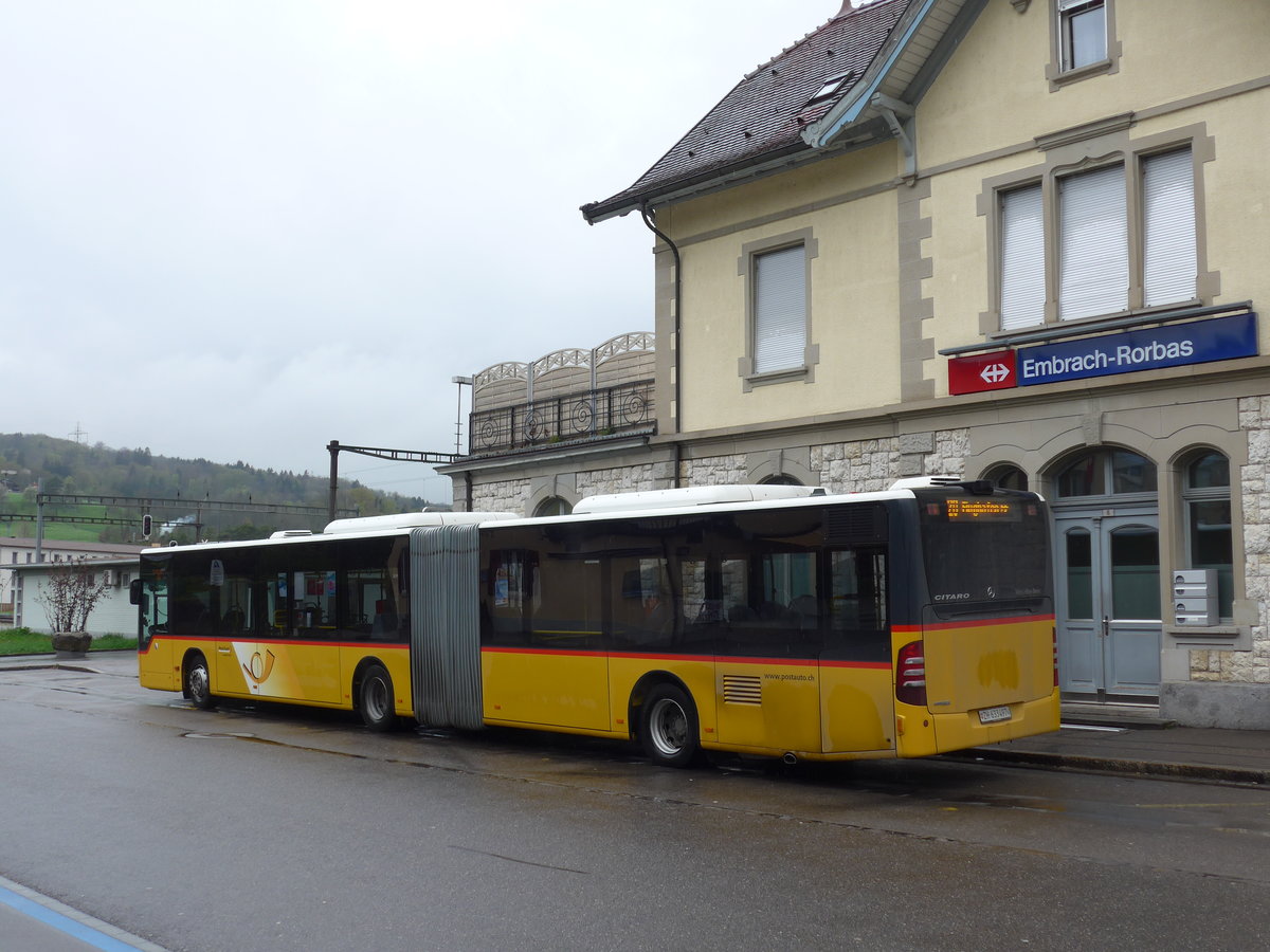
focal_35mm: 39
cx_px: 635
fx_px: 1431
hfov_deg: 47.9
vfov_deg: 36.8
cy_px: 476
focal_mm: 8
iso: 80
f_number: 2.8
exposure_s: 1/500
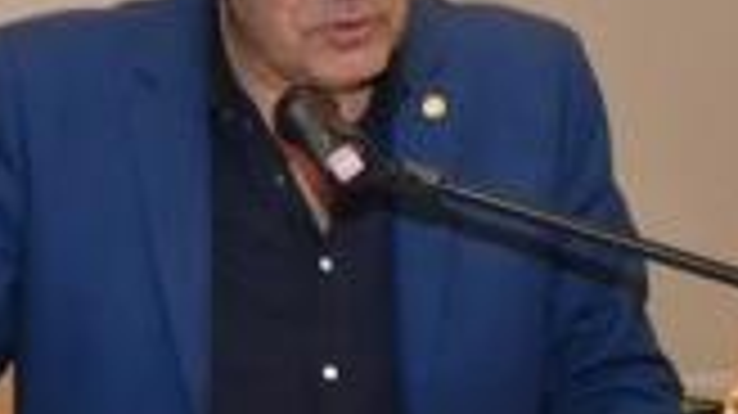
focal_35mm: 235
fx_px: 4596
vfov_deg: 5.2
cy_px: 380
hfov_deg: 9.1
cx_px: -184
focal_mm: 24
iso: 1600
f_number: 4
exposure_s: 1/125
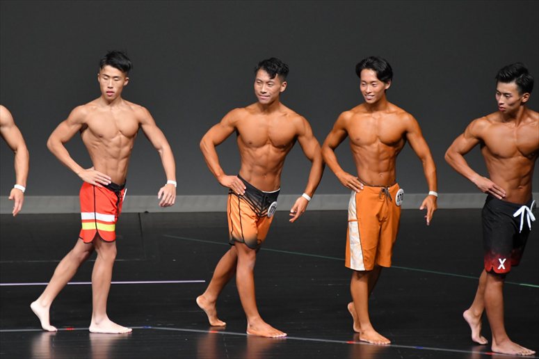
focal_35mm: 315
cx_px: 270
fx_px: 4714
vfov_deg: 4.4
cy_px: 180
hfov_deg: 6.5
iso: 4000
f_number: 5.6
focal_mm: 210
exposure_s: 1/400
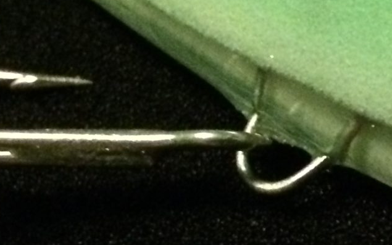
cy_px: -15
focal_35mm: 124
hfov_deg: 16.7
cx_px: 317
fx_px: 1325
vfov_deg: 10.5
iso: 800
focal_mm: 4.15
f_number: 2.2
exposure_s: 1/15
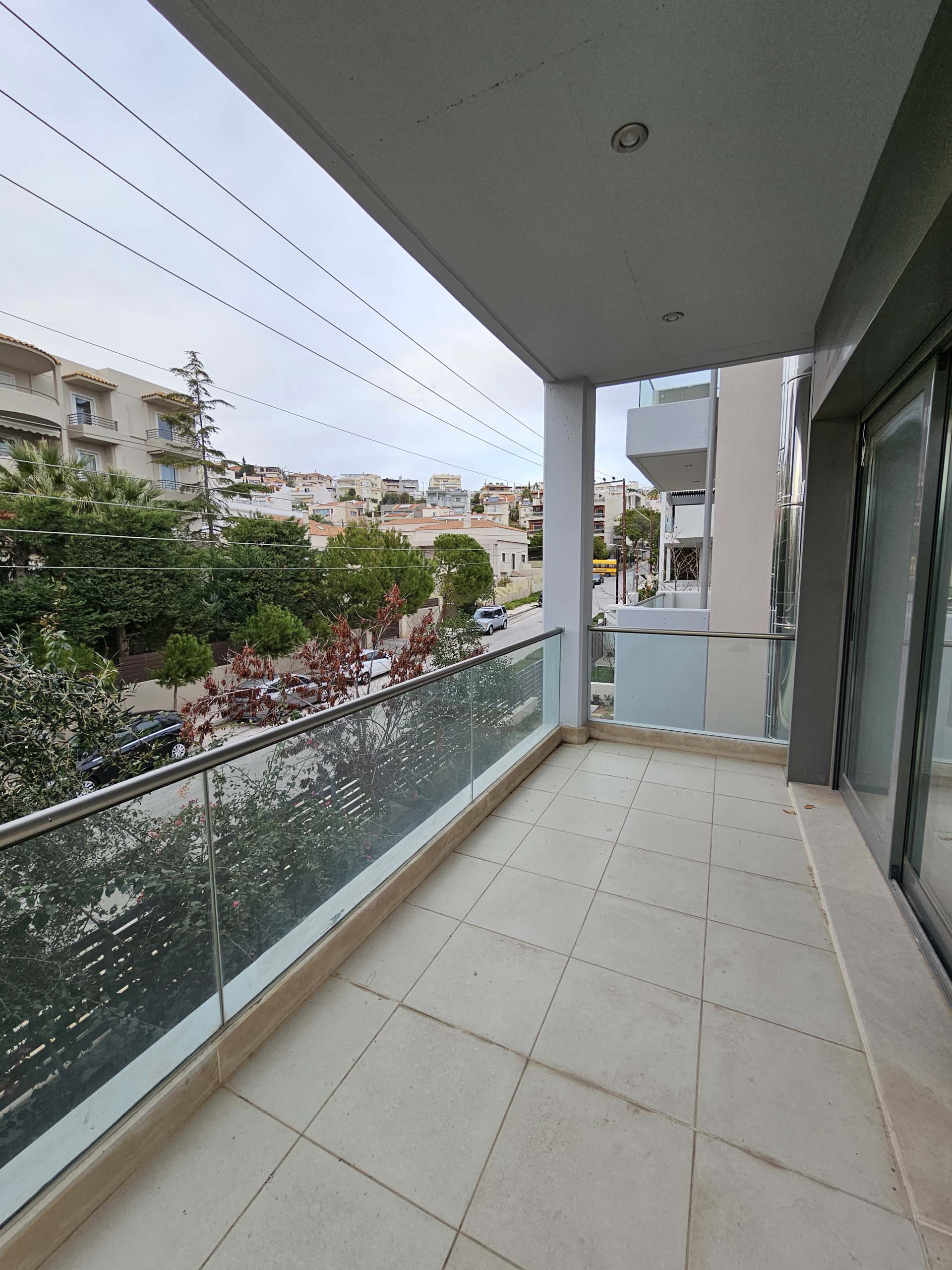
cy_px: 635
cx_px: 476
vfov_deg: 106.2
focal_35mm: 13
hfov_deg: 89.9
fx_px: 477
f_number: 2.2
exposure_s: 1/359
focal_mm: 2.2
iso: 50
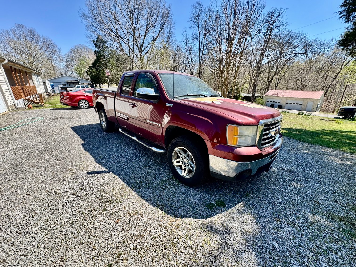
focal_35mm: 14
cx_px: 178
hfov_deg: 102.1
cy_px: 134
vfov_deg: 85.7
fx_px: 144
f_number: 2.2
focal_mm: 2.22
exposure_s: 1/485
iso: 40
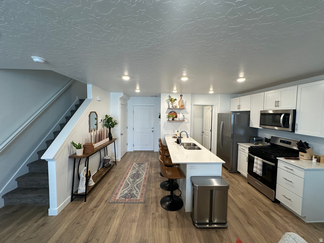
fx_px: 131
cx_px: 162
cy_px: 122
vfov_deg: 85.7
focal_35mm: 14
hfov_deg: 102.1
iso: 200
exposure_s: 1/120
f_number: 2.2
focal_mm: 2.22
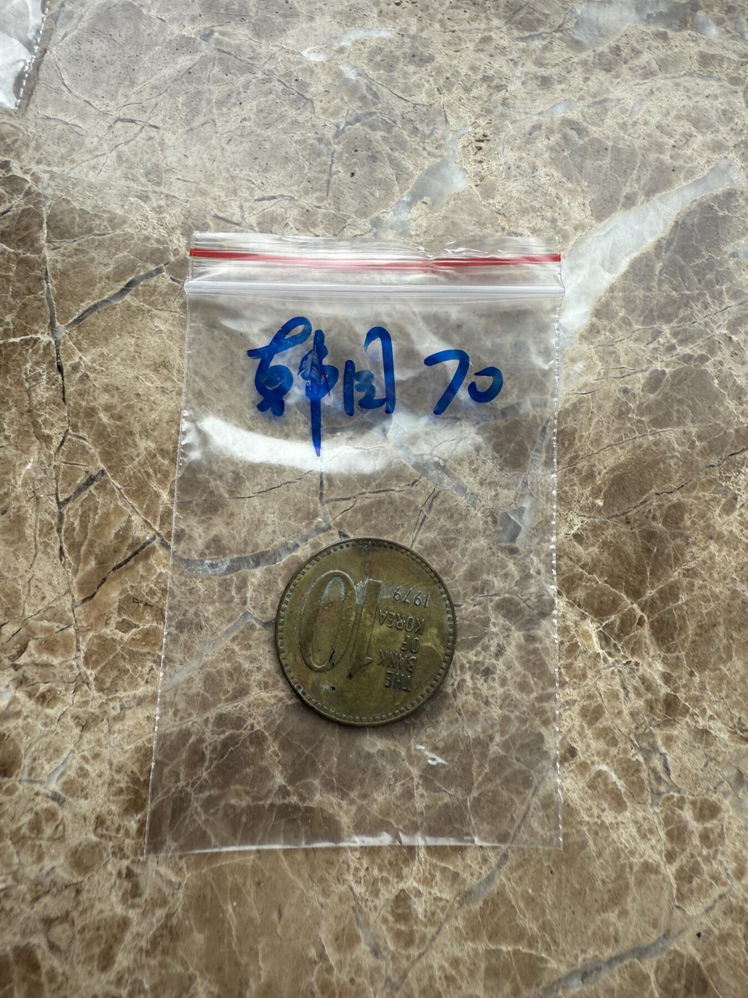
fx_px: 691
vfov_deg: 71.6
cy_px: 499
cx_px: 374
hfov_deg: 56.8
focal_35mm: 24
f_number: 2.2
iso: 40
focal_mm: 2.22
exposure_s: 1/131
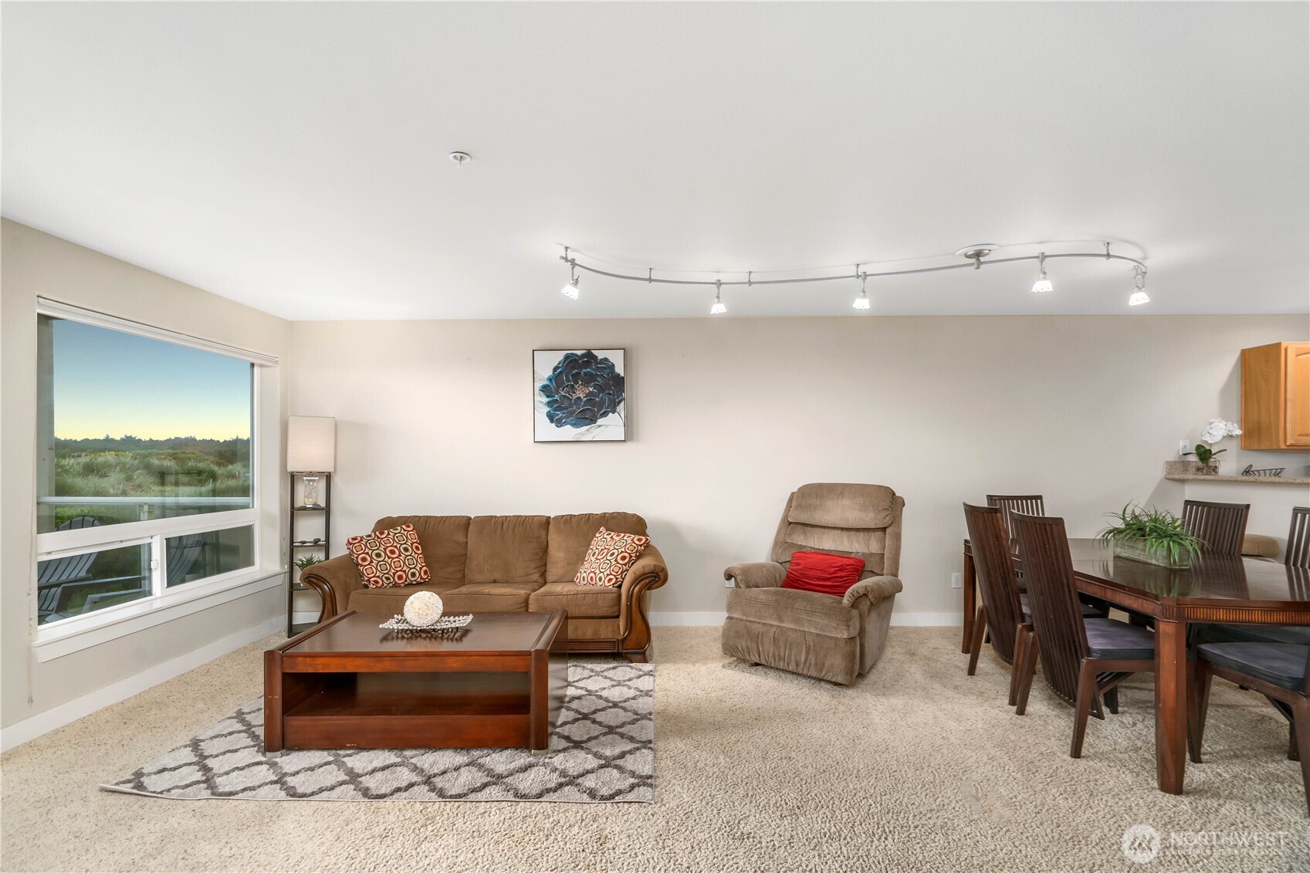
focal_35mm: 16
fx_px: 582
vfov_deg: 73.7
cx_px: 655
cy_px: 436
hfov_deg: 96.7
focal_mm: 16
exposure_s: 1/60
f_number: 7.1
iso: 640
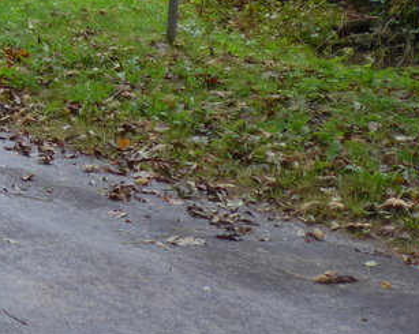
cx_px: -362
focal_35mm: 149
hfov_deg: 11.8
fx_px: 1846
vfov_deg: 10.0
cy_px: -160
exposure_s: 1/160
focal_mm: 8
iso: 80
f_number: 2.8
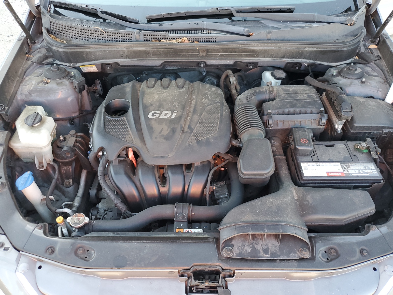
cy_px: 148
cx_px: 196
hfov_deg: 67.3
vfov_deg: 53.1
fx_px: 295
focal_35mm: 26
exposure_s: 1/120
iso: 82
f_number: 1.5
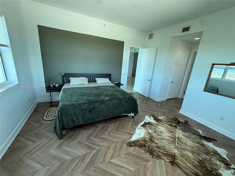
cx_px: 118
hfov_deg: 102.1
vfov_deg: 85.7
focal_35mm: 14
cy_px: 88
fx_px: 95
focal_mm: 2.22
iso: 100
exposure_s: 1/99
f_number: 2.2
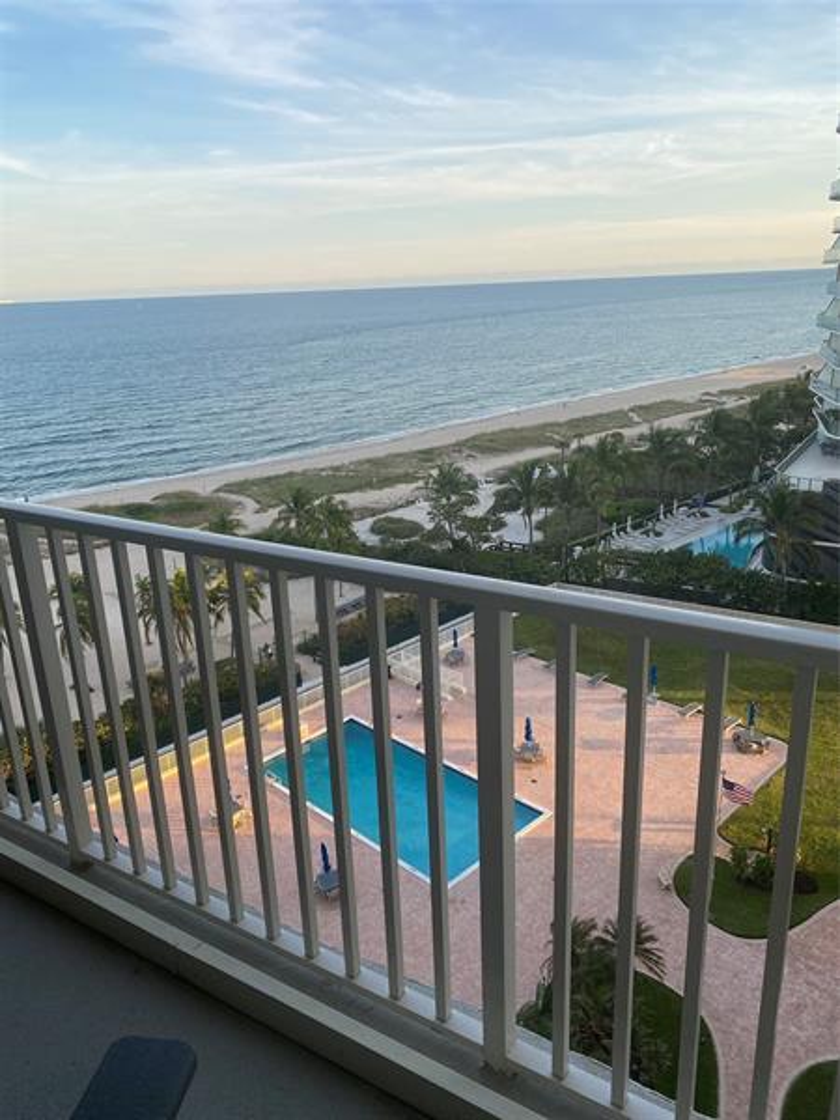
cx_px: 420
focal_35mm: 26
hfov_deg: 53.1
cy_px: 560
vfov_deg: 67.3
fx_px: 841
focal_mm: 4.25
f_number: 1.8
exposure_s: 1/666
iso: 32
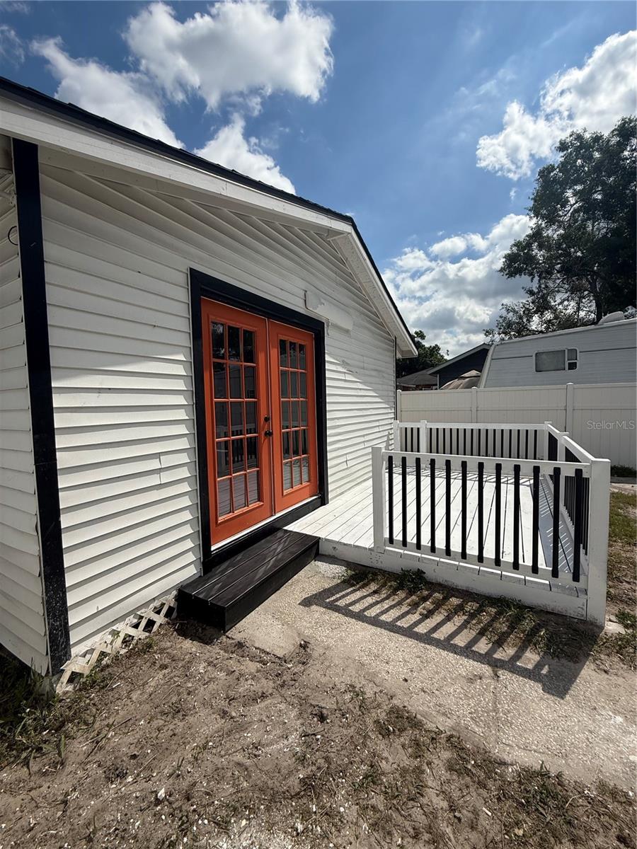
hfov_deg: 85.7
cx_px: 318
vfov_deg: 102.1
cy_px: 424
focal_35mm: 14
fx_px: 344
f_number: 2.2
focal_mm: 2.22
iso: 50
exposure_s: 1/5155
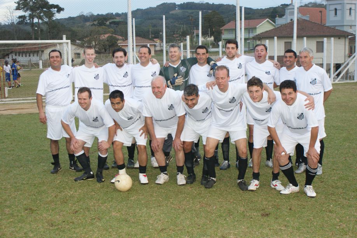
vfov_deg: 25.7
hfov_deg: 37.9
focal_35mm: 52
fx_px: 520
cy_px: 119
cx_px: 178
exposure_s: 1/60
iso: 400
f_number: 5.6
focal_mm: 35
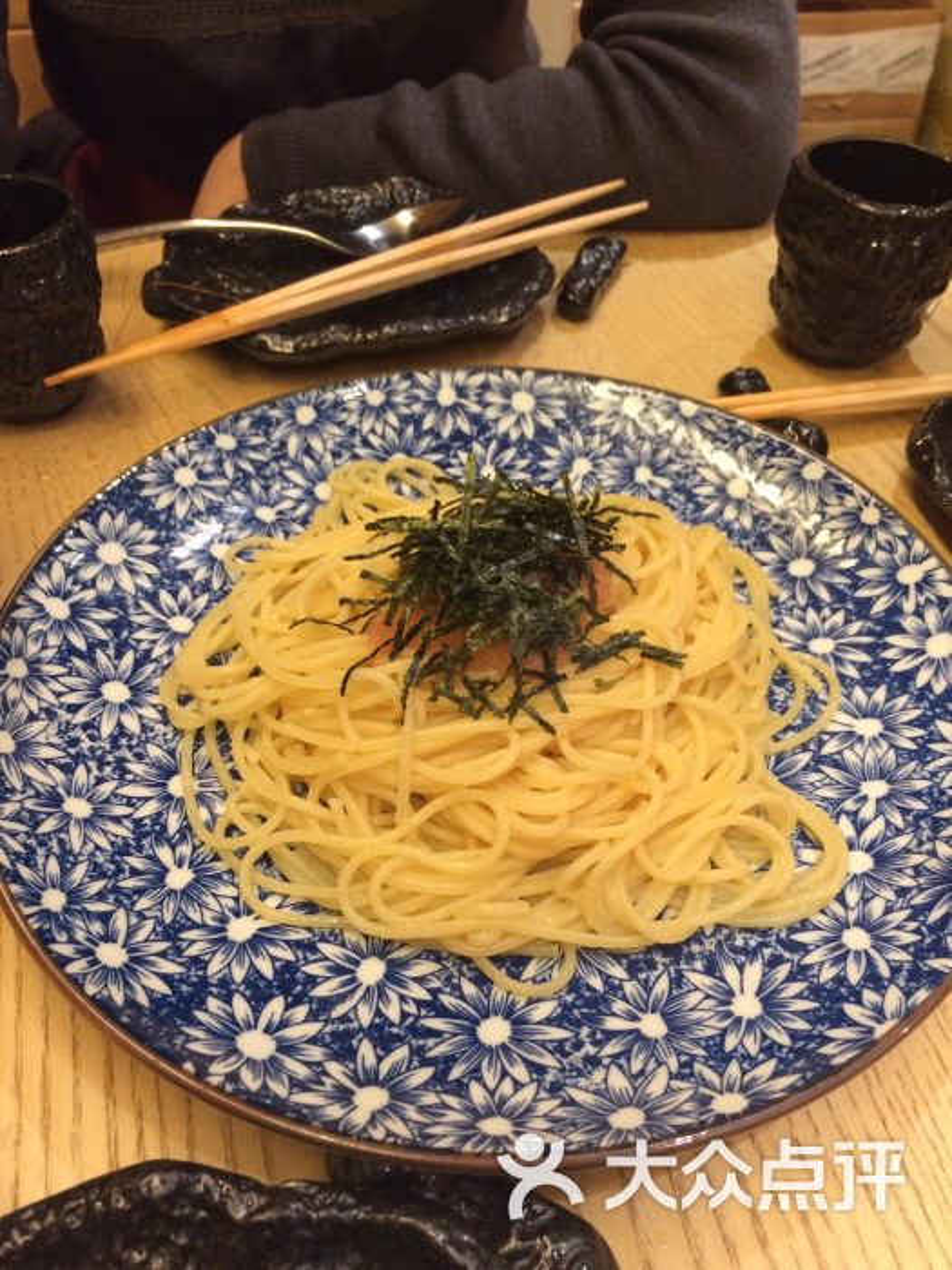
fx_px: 1063
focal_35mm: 29
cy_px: 635
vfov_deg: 61.7
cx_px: 476
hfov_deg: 48.2
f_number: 2.2
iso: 250
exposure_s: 1/33
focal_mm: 4.15
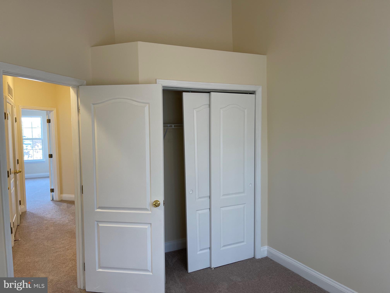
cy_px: 146
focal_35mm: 26
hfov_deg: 67.3
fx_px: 293
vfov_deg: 53.1
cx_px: 195
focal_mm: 5.1
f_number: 1.6
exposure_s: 1/60
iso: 80
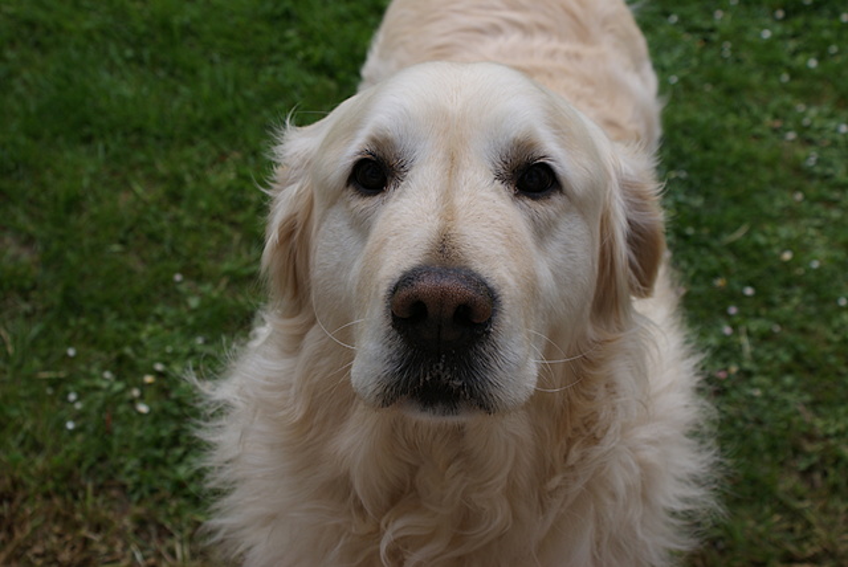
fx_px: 1415
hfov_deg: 33.4
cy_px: 284
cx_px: 424
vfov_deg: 22.7
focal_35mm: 60
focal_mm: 40
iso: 100
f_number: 8
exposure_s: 1/80
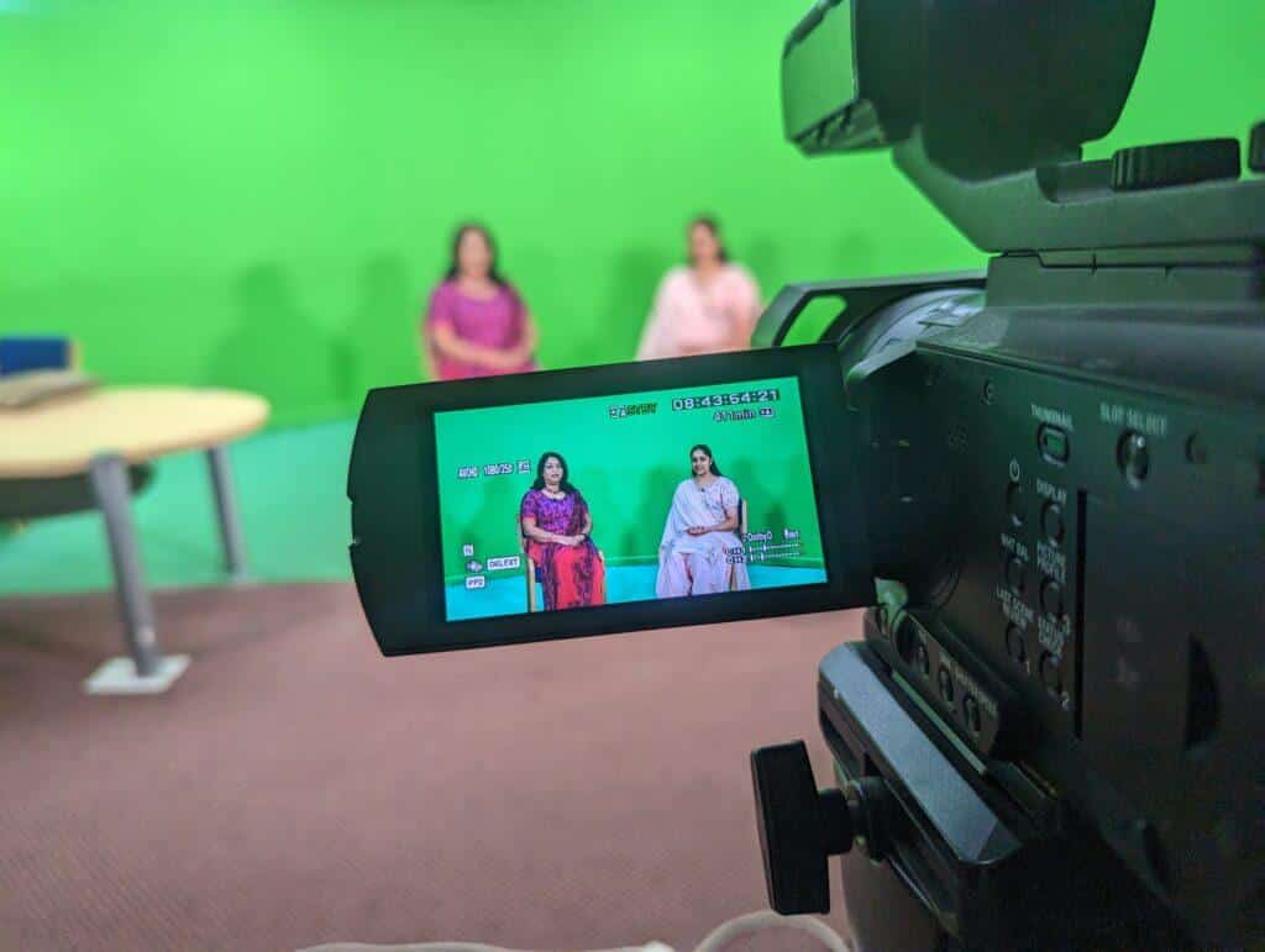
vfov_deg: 56.9
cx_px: 632
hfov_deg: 71.5
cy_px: 476
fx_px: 878
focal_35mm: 24
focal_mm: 6.81
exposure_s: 1/100
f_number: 1.85
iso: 98
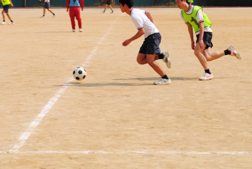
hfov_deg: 15.9
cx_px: 72
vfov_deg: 10.8
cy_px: 47
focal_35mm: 128
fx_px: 896
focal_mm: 55
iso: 100
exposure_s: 1/320
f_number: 9
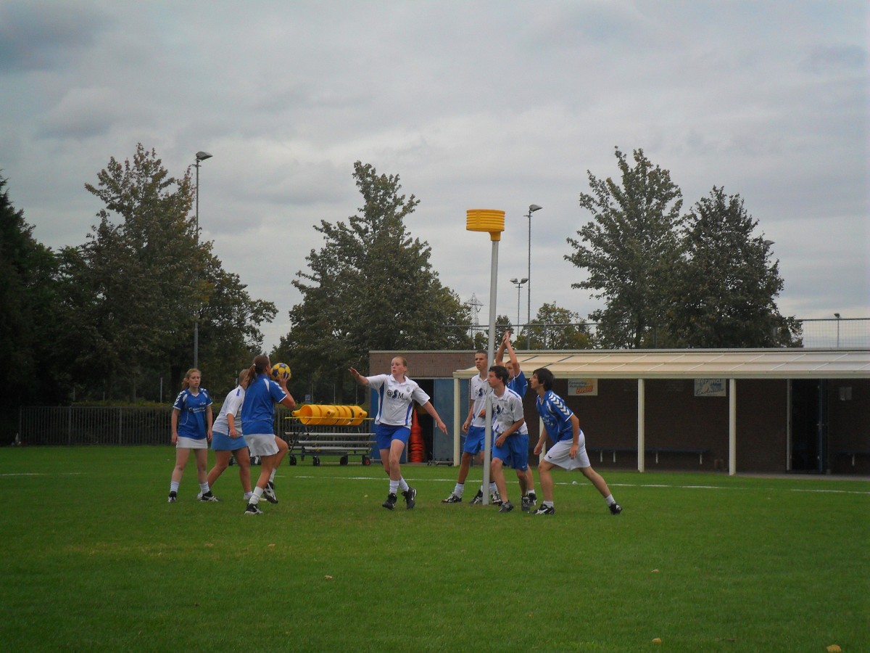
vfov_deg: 13.7
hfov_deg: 18.2
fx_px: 2714
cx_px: 435
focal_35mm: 108
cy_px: 326
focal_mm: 19.6
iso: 100
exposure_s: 1/350
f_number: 5
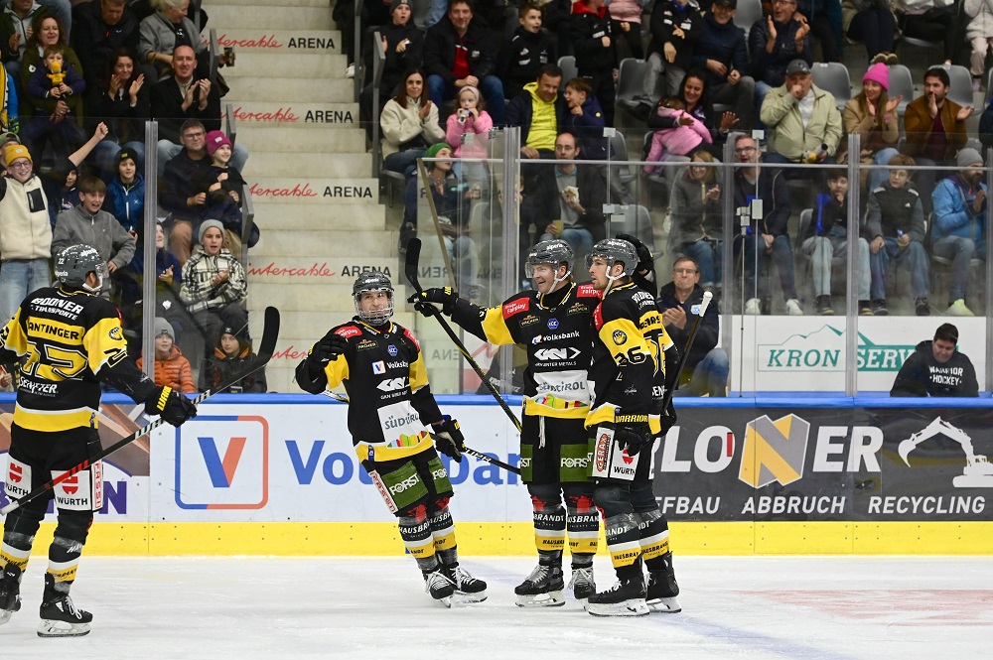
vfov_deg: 8.3
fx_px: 4547
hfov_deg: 12.5
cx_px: 496
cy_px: 330
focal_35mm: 165
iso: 3200
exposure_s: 1/1250
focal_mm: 165
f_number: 4
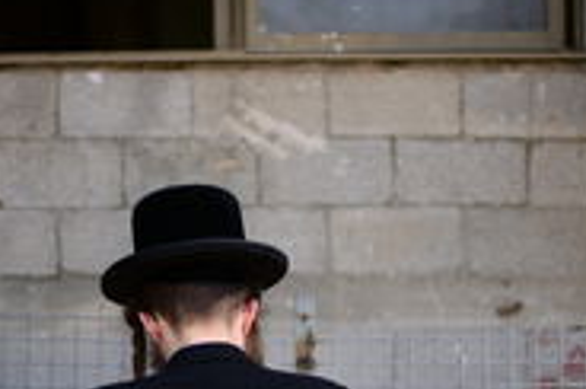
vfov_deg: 17.5
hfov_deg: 26.6
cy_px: 379
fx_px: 1235
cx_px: 220
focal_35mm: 76
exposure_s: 1/400
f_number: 1.4
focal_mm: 35
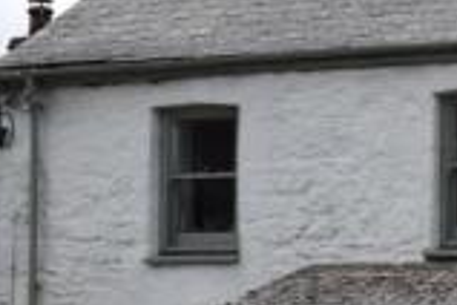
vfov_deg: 9.5
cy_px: 347
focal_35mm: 142
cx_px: 892
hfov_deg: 12.8
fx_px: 1803
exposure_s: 1/500
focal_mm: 23
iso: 400
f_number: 11
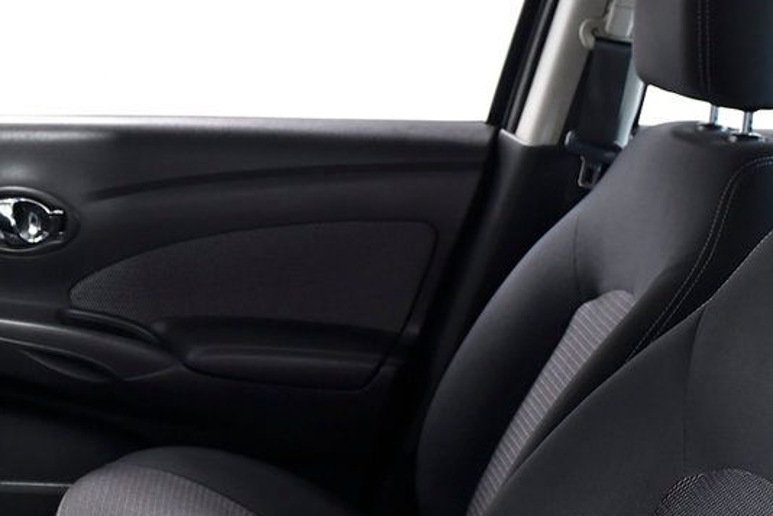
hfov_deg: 28.8
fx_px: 1481
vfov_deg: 19.7
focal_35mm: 69
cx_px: 185
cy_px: 251
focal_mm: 24
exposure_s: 1/250
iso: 1600
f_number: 3.5
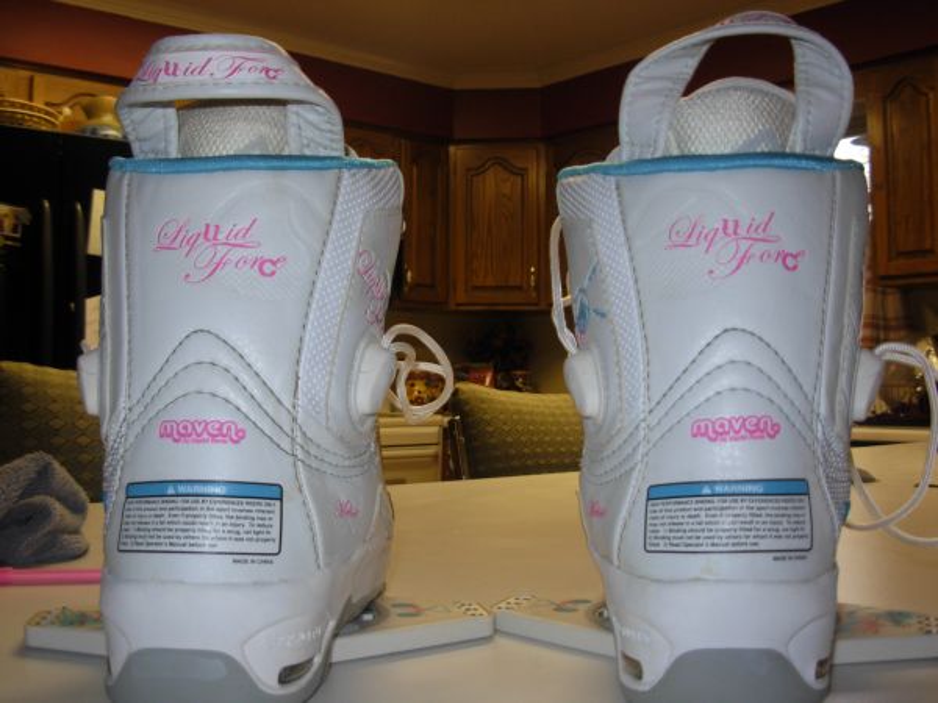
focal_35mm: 38
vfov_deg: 37.7
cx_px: 469
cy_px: 352
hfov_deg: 49.0
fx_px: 1030
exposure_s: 1/20.1
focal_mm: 6.3
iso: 129
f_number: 2.9
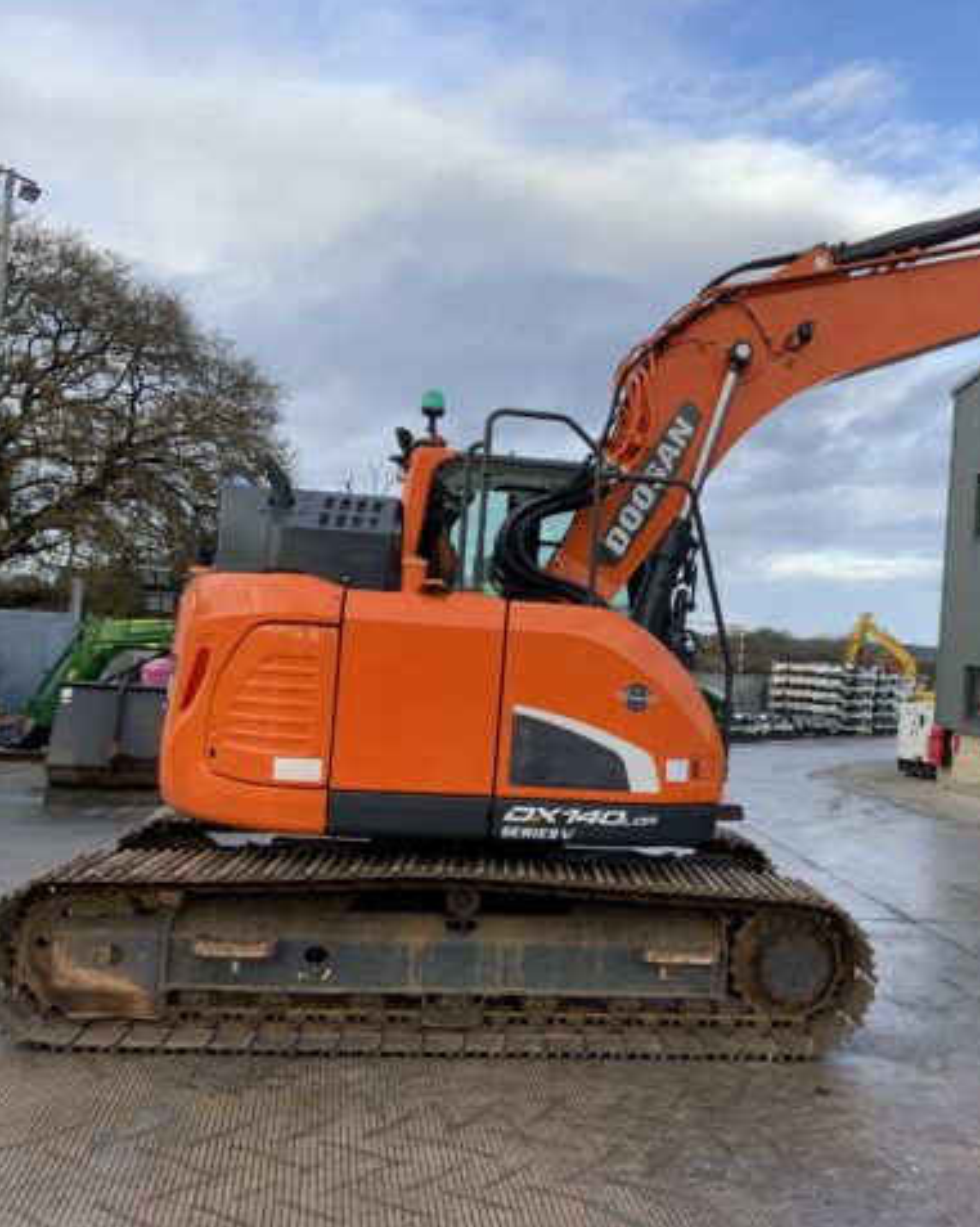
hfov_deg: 38.2
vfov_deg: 48.0
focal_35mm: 38
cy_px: 612
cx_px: 730
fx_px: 1379
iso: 16
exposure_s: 1/650
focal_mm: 3
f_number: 1.8
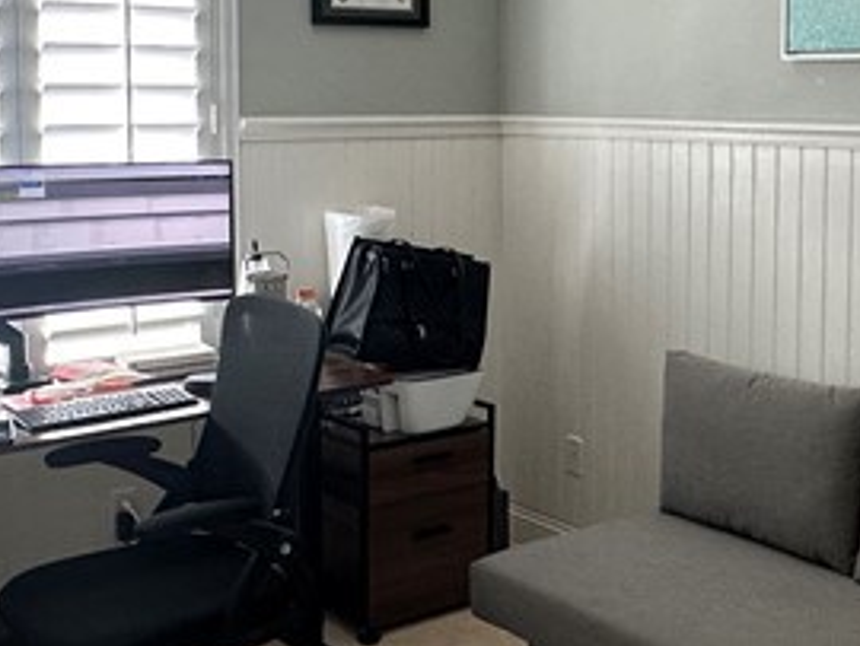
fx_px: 1318
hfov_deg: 35.9
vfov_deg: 27.4
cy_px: 200
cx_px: 548
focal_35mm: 53
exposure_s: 1/120
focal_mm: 2.22
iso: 160
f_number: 2.2
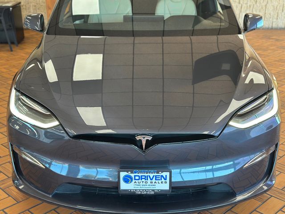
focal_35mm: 48
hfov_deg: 39.7
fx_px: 395
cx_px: 142
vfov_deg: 30.3
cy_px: 107
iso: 100
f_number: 1.78
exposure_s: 1/120
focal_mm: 6.86
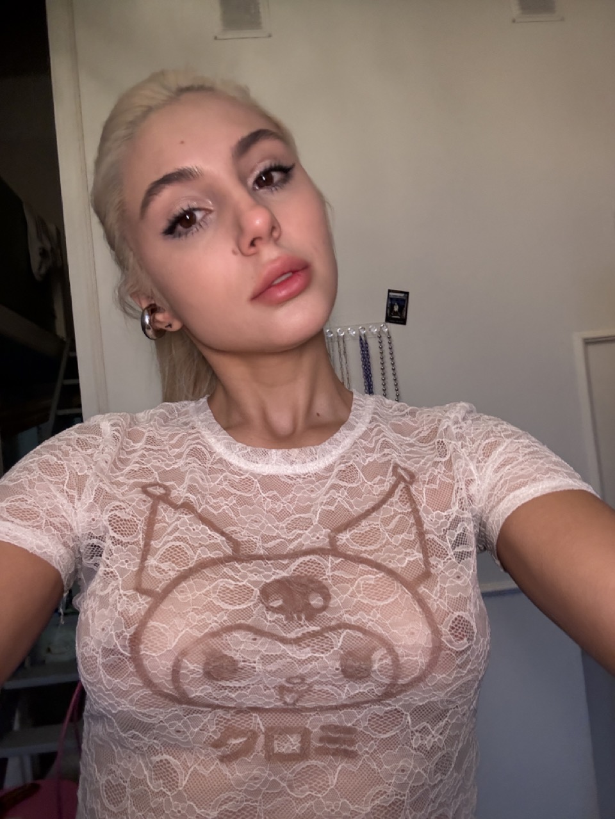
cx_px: 308
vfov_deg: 73.9
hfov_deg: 58.9
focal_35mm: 23
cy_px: 410
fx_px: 545
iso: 320
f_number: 1.9
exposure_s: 1/60
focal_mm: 2.69
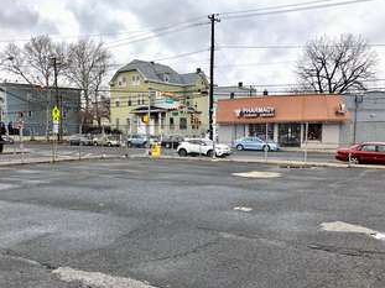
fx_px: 400
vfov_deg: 39.4
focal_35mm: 36
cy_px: 178
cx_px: 139
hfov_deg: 50.7
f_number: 1.8
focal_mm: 4
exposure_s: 1/405
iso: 20
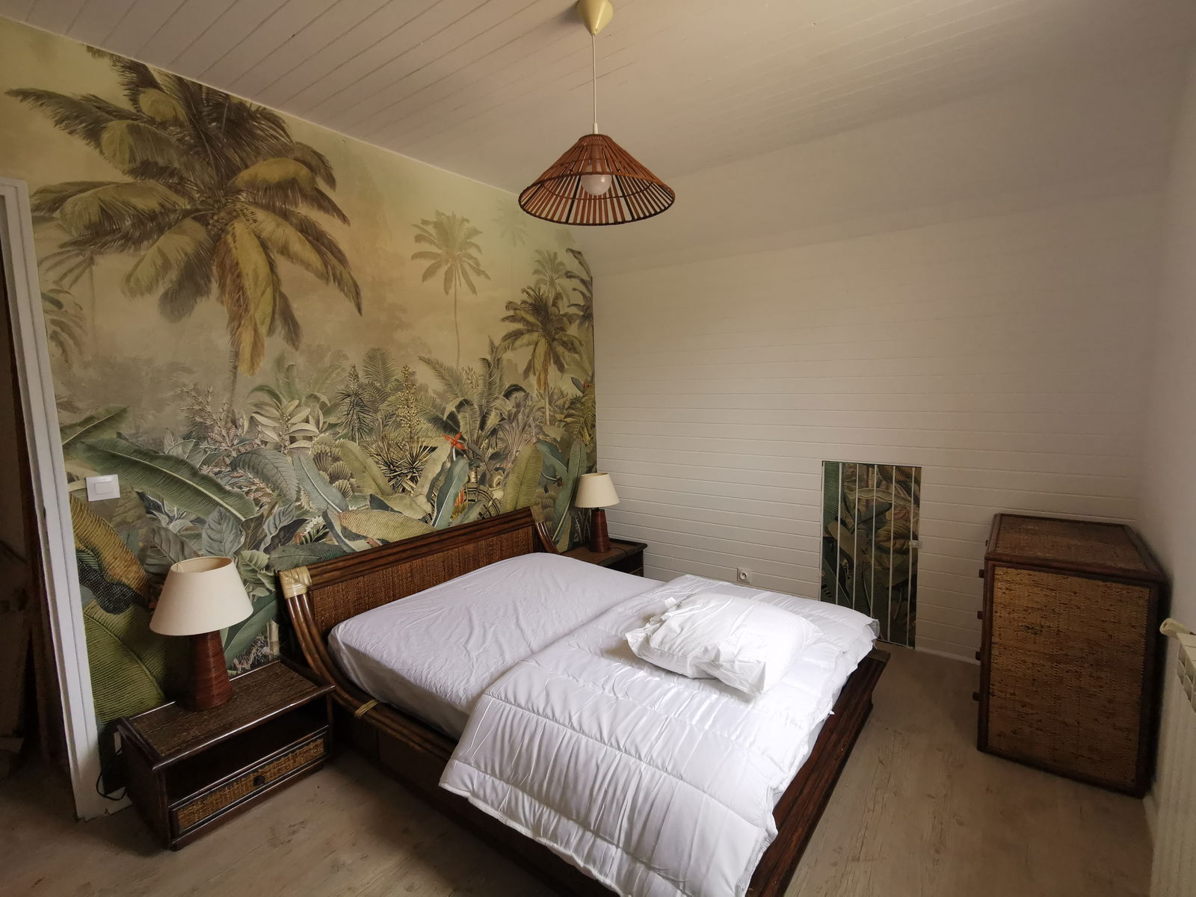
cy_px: 448
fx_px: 587
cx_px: 598
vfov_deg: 74.7
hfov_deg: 91.0
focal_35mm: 17
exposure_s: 1/50
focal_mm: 2.26
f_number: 2.2
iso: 125
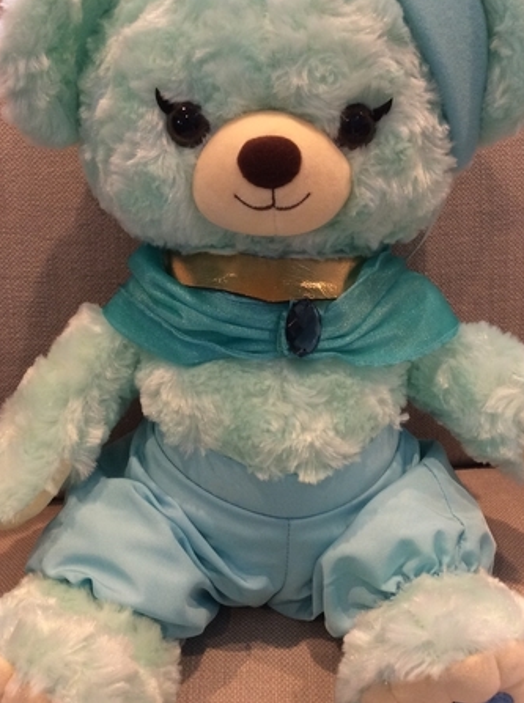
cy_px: 319
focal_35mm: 43
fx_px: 872
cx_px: 286
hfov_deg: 33.4
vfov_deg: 43.9
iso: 80
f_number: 2.4
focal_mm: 3.3
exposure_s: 1/24
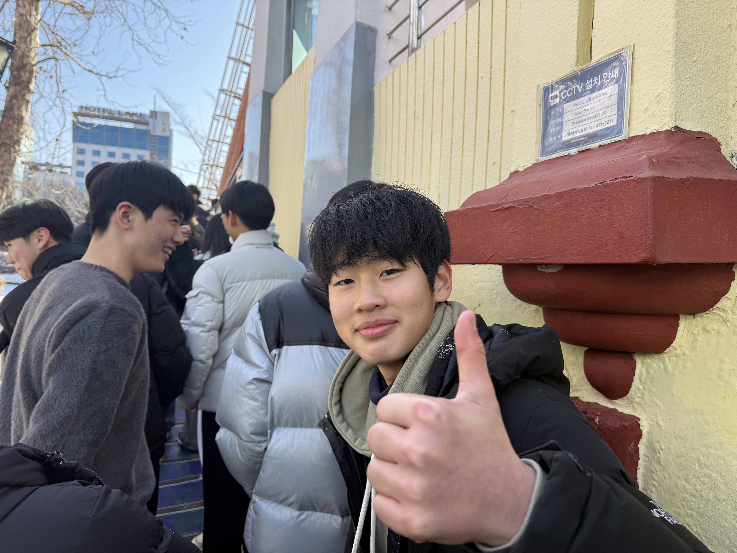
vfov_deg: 56.8
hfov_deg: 71.6
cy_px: 276
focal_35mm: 24
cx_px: 368
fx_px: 511
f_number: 1.78
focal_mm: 6.76
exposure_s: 1/589
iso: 80
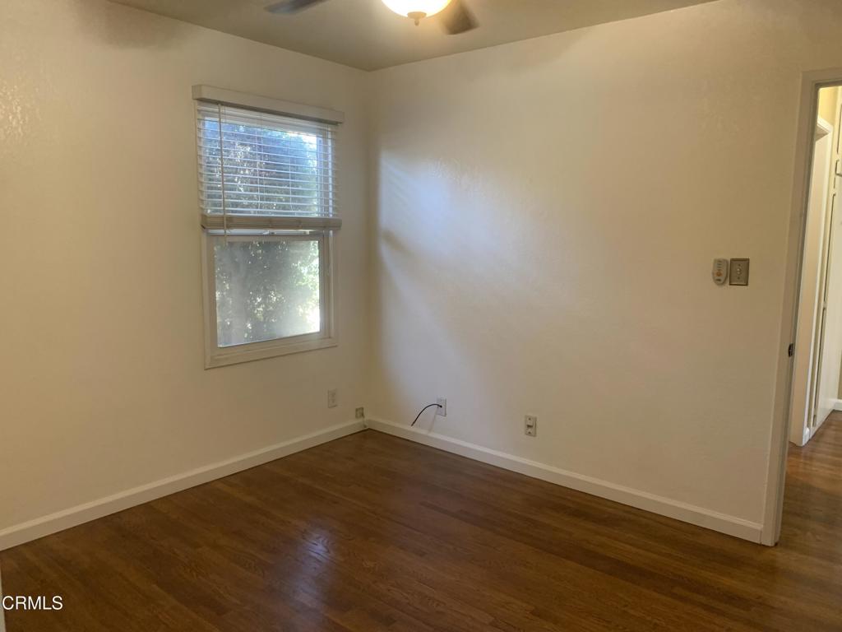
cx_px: 421
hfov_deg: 67.3
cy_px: 316
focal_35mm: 26
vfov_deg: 53.1
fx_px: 632
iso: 200
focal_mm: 4.25
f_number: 1.8
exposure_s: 1/60
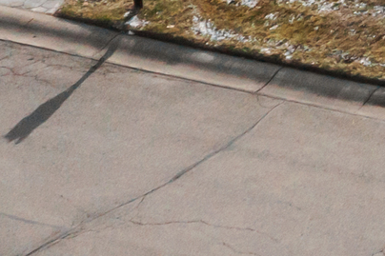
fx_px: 2277
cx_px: 1444
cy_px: -578
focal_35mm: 213
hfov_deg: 7.4
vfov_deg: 5.9
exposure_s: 1/320
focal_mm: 10.26
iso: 100
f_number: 5.6
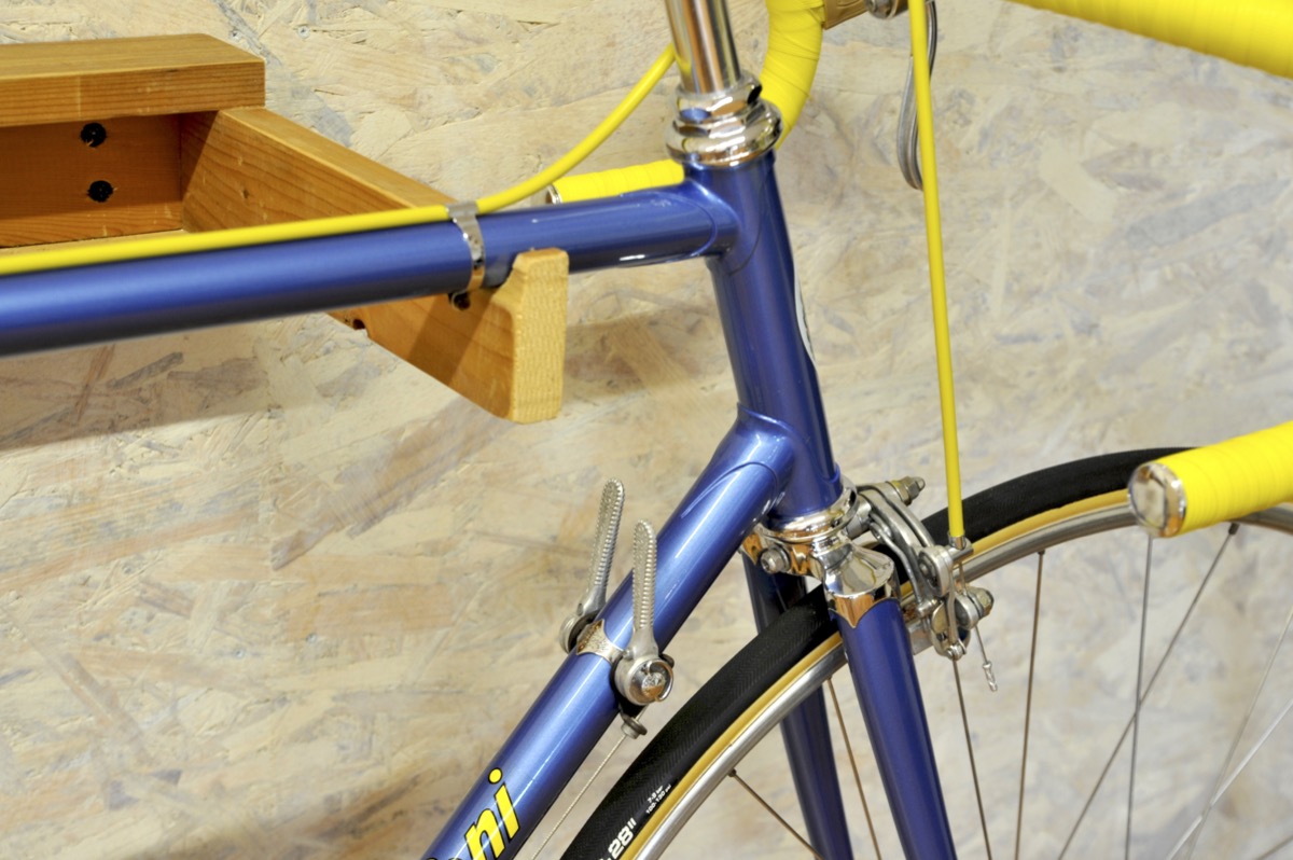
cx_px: 646
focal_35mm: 68
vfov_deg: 20.0
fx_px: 2440
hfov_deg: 29.7
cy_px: 430
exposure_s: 1/2.5
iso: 800
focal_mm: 68
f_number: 10
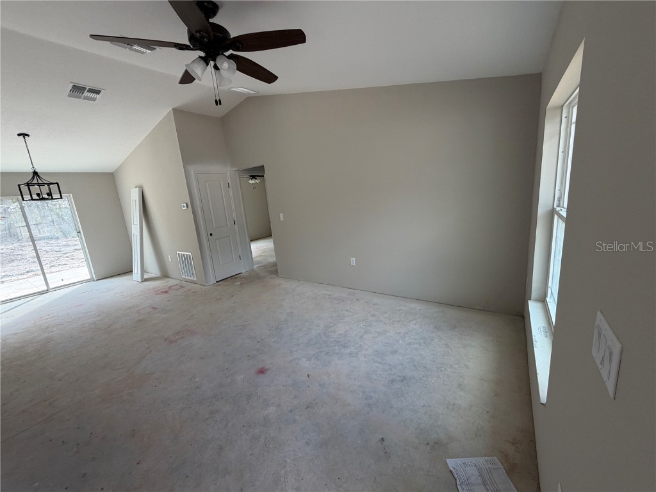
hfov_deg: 102.1
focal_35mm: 14
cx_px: 328
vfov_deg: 85.7
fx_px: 265
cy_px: 246
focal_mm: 2.22
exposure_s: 1/121
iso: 80
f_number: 2.2
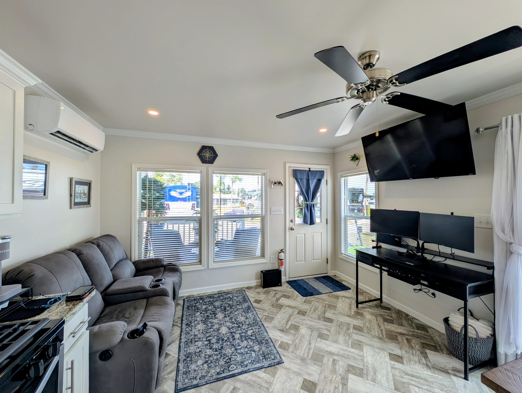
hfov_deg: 110.5
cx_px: 261
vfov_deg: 94.6
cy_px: 196
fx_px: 181
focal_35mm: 12
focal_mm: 2.23
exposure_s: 1/412
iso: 46
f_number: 1.95
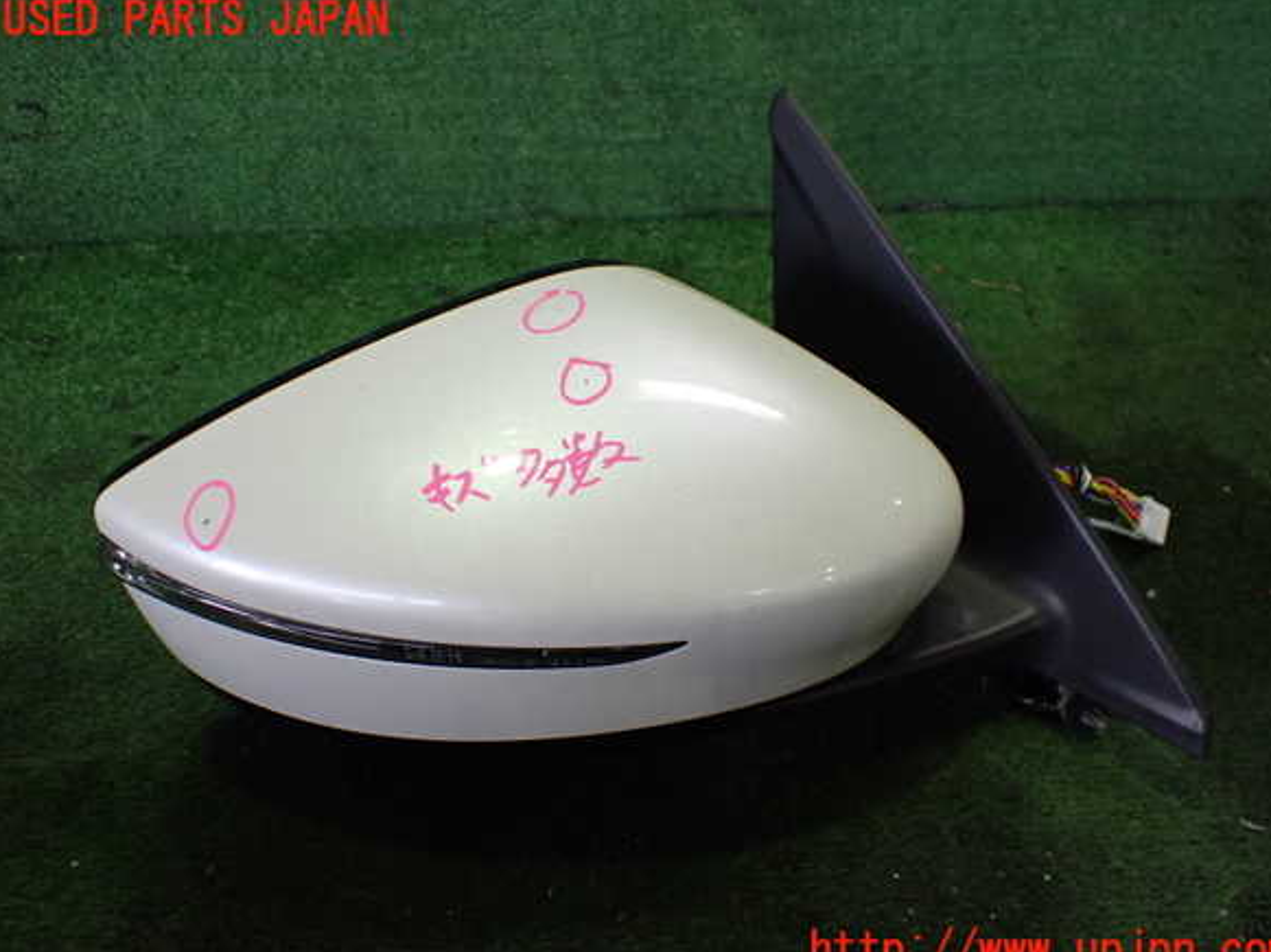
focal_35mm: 31
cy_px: 486
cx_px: 648
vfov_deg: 45.4
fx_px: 1138
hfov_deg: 58.4
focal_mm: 5.4
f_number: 2.3
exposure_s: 1/125
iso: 500
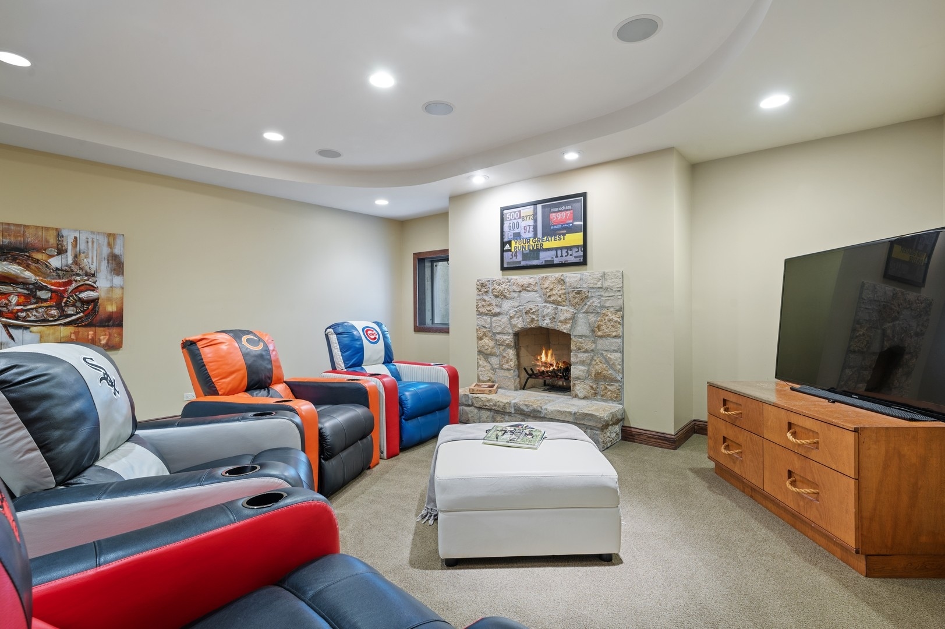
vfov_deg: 70.4
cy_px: 314
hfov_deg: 93.3
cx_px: 472
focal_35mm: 17
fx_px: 446
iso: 200
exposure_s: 15
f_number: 8
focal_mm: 17
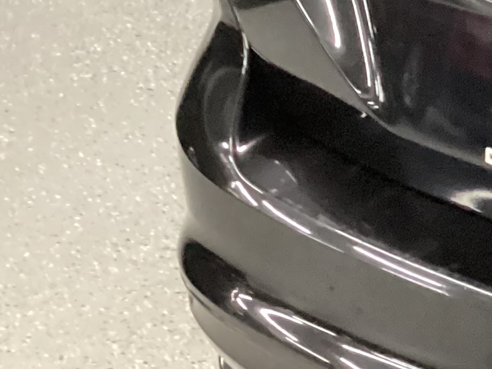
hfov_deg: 12.2
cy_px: 30
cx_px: 1082
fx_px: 1947
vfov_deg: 10.8
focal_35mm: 137
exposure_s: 1/30
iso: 500
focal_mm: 3.3
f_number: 2.4
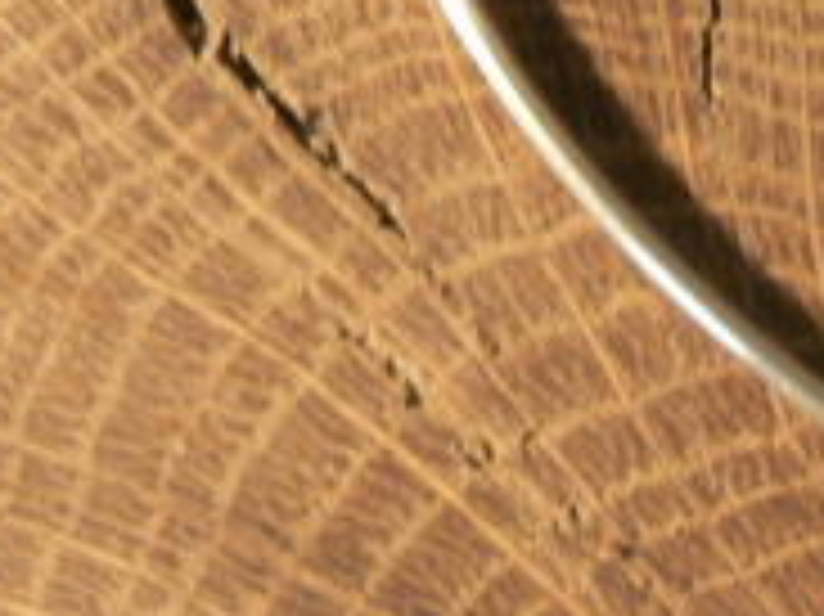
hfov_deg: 15.3
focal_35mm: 126
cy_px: 1025
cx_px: 874
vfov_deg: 11.1
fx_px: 2997
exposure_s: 1/10
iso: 200
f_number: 2.8
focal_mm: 6
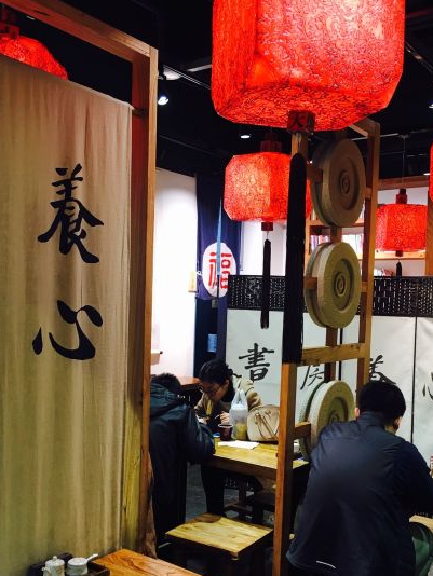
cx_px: 227
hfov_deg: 37.7
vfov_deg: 48.9
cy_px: 303
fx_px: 633
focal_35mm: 38
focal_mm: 4.15
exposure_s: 1/17
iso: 50
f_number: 2.2
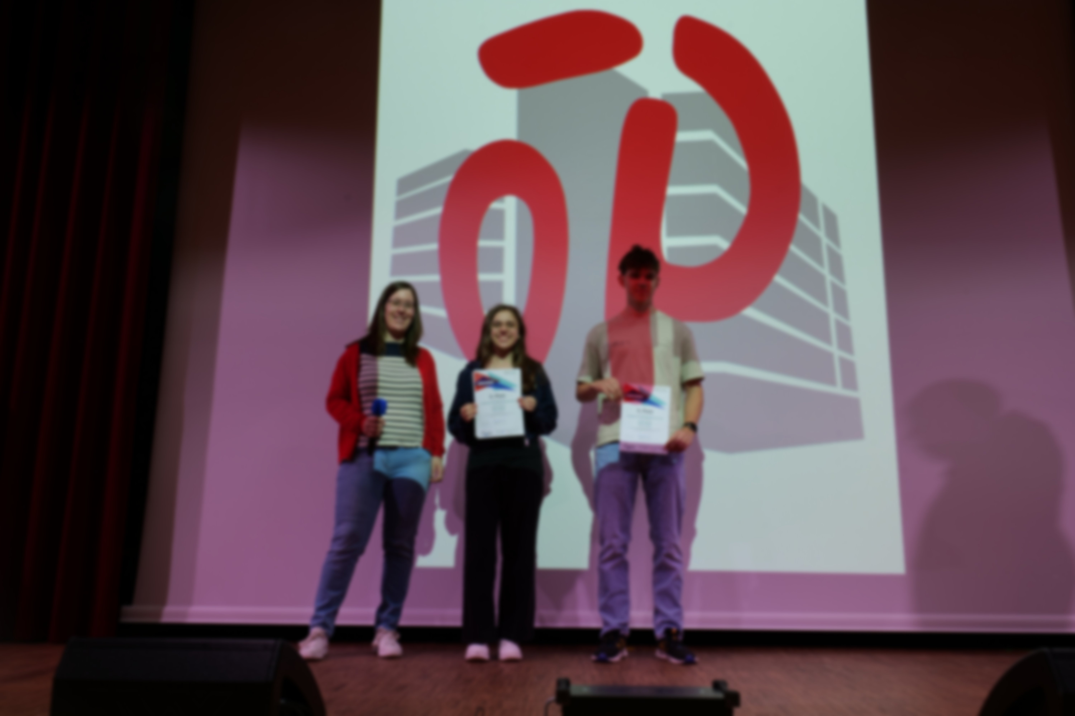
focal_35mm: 31
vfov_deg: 42.3
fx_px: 926
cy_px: 358
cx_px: 538
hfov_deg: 60.3
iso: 400
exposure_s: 1/2
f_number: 18
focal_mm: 31
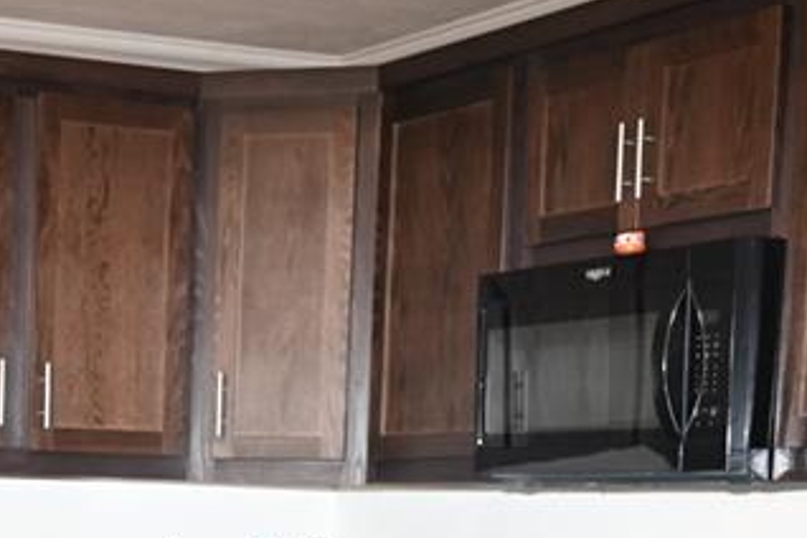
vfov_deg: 12.6
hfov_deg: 19.1
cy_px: 808
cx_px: -42
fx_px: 2309
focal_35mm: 103
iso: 1100
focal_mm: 32
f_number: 4
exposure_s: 1/60
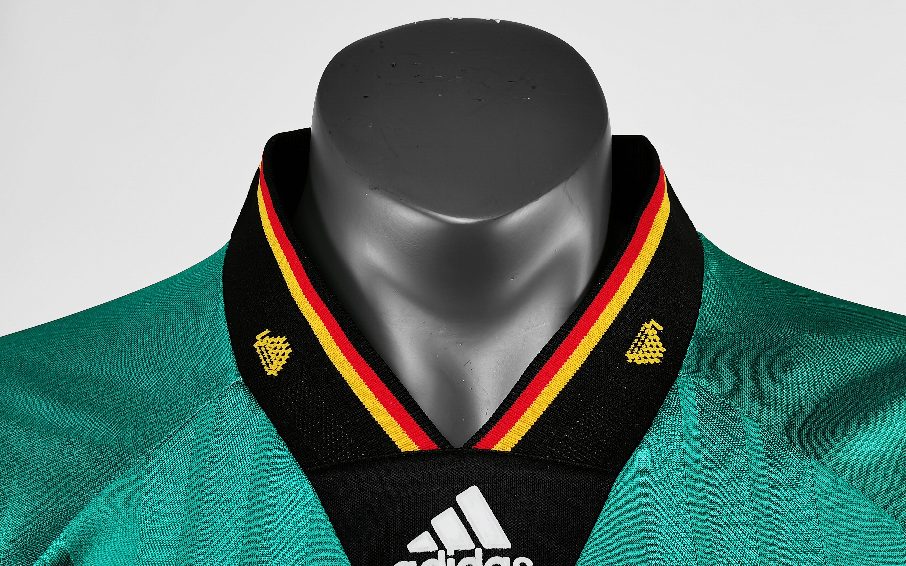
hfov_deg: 49.3
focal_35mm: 40
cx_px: 458
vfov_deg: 32.0
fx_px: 988
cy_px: 300
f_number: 1.8
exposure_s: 1/50
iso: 125
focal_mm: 5.58
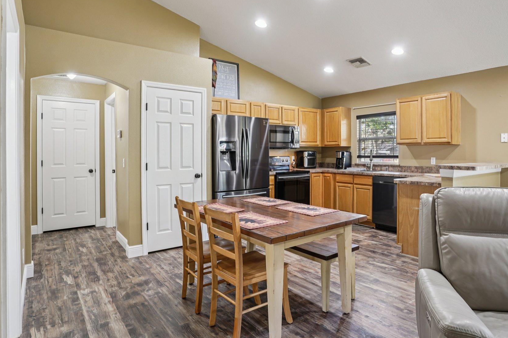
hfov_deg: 80.7
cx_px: 291
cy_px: 151
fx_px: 296
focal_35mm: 21
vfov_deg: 59.3
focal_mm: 17
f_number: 8
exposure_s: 1/3.33
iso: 400
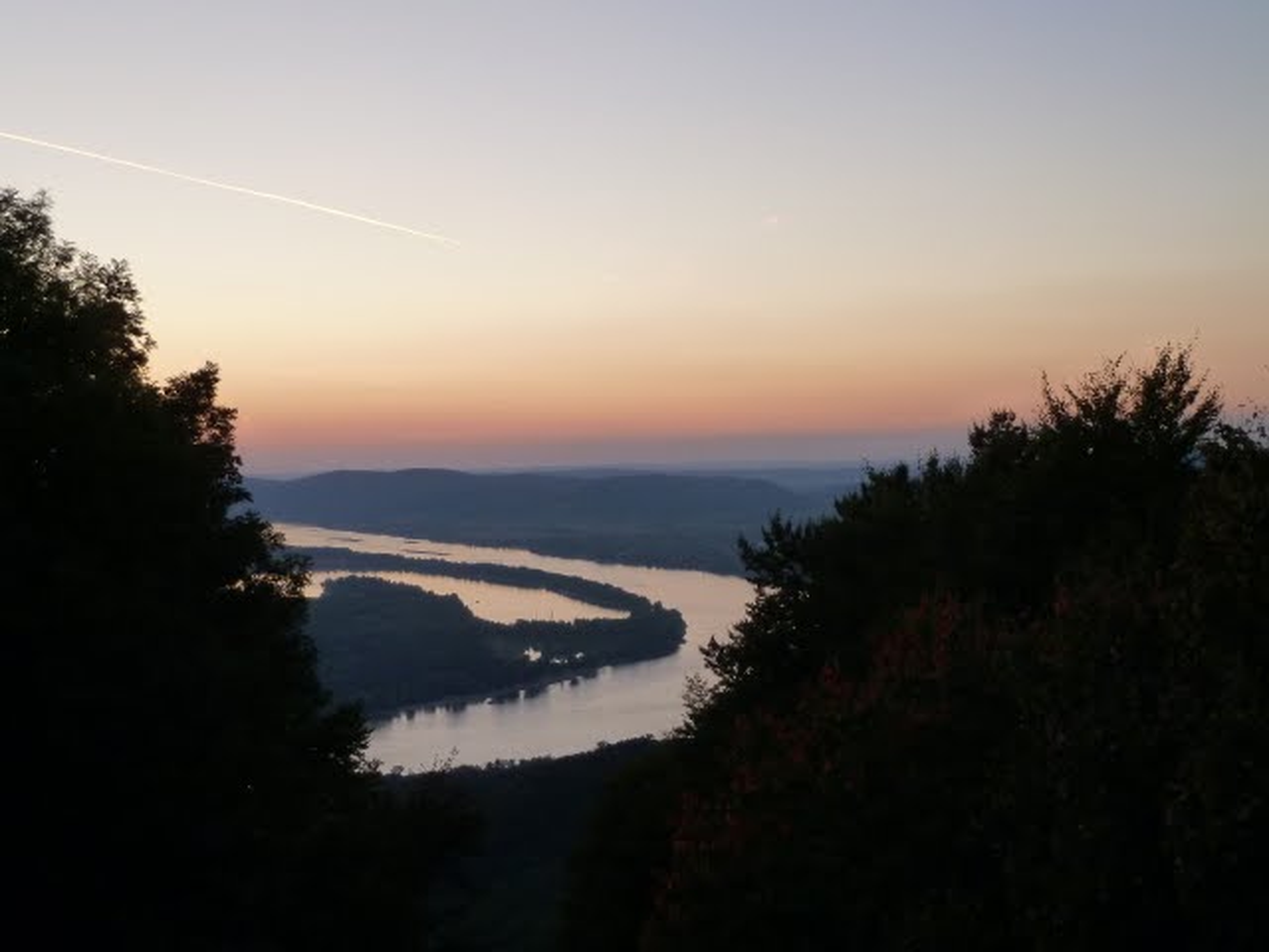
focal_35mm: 48
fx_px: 1760
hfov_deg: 39.7
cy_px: 476
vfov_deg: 30.3
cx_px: 634
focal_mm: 7.9
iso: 200
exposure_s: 1/30
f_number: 3.8
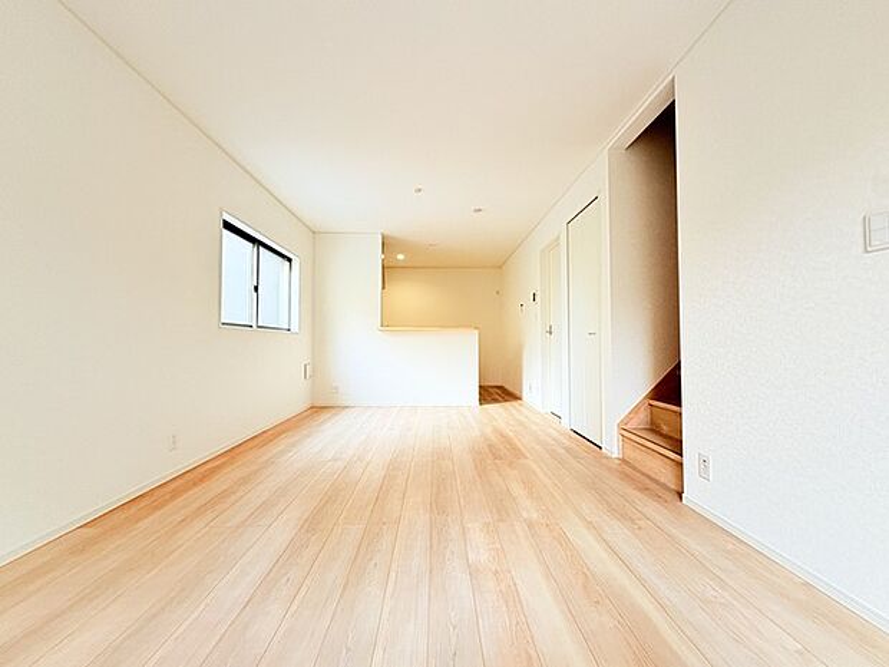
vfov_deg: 85.7
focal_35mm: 14
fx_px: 360
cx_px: 444
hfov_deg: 102.1
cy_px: 334
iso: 250
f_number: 2.2
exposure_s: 1/78
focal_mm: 2.22
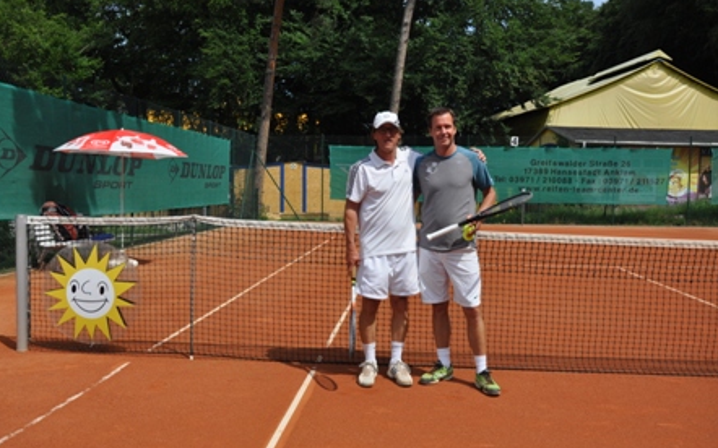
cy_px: 232
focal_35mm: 33
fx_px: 636
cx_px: 356
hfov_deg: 58.9
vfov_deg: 38.8
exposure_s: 1/1600
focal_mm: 21
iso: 400
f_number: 7.1
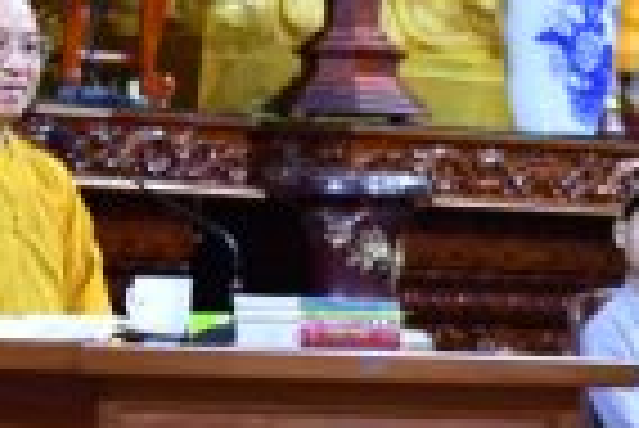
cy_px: 234
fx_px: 5597
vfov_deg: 4.4
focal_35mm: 315
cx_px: 864
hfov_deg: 6.5
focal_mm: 70
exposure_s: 1/160
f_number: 2.8
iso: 800
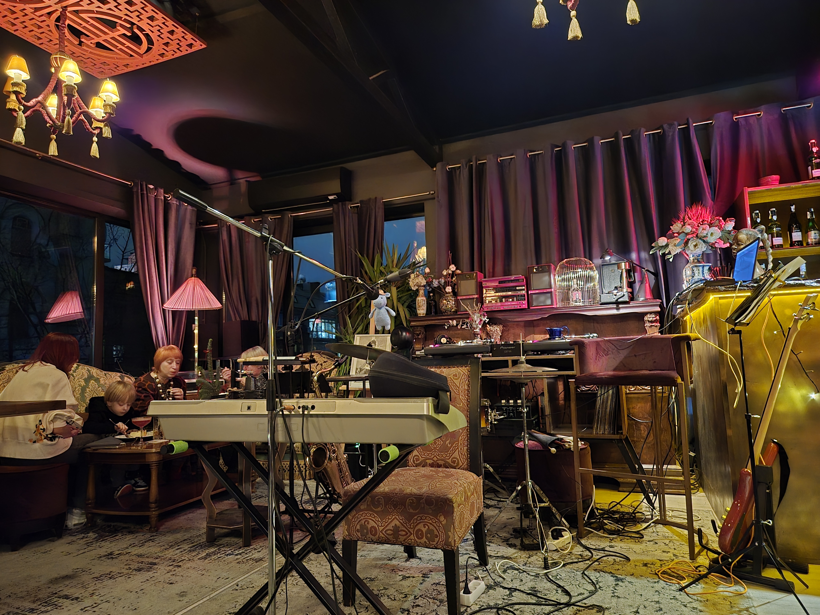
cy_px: 308
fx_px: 545
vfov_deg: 58.9
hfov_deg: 73.9
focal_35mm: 23
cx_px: 410
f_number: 1.8
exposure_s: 1/15.4
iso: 2500
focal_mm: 5.4
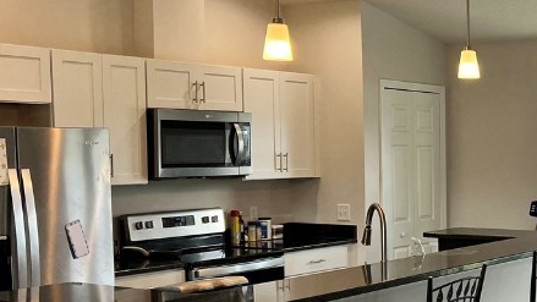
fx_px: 940
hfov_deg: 29.8
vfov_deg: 18.2
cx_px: 536
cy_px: 214
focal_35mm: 66
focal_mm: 5.7
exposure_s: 1/120
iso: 80
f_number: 1.5
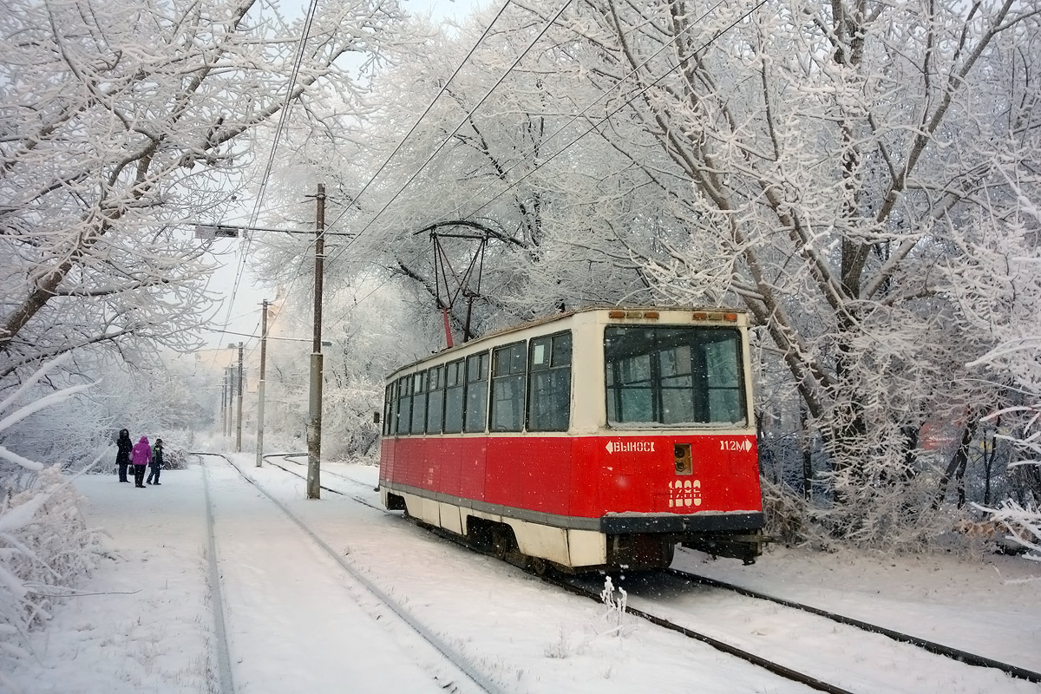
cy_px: 347
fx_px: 1157
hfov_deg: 48.5
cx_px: 520
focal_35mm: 40
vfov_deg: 33.4
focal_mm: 14.75
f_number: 2.8
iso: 125
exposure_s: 1/500
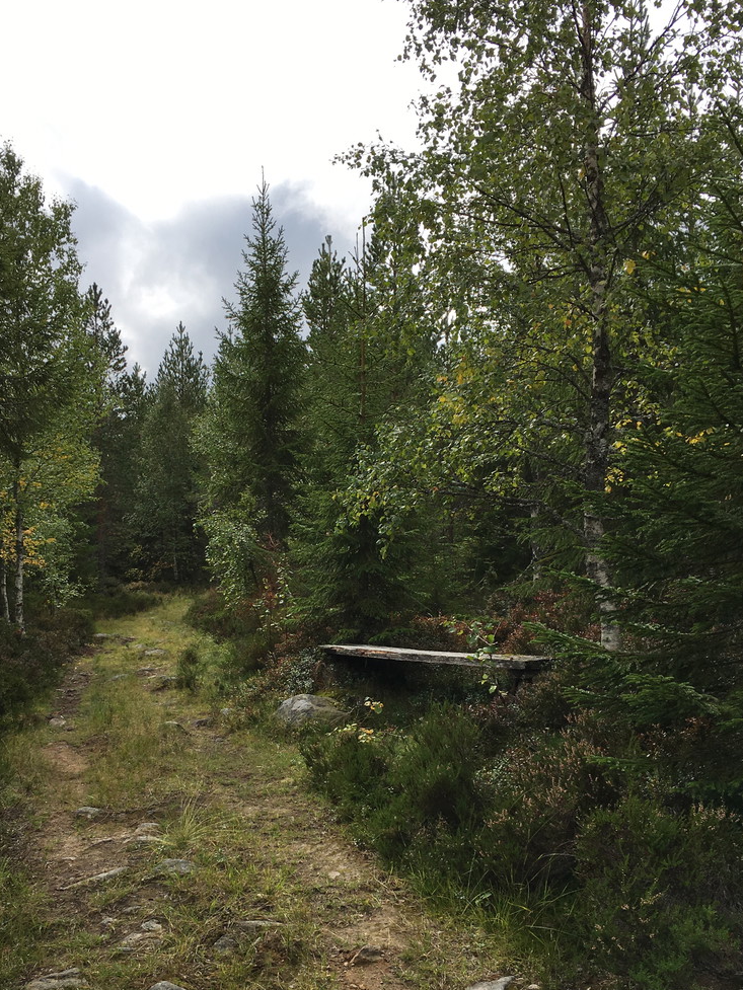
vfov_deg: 48.5
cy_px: 619
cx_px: 304
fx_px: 1087
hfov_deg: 37.6
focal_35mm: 38
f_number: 2.2
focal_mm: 4.15
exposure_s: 1/1304
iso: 25
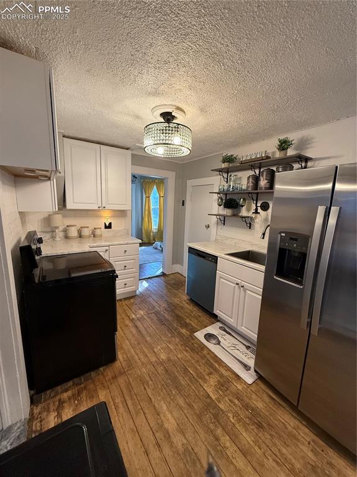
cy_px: 238
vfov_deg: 102.1
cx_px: 178
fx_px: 193
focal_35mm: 14
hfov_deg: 85.6
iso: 320
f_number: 2.2
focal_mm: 2.22
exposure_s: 1/120
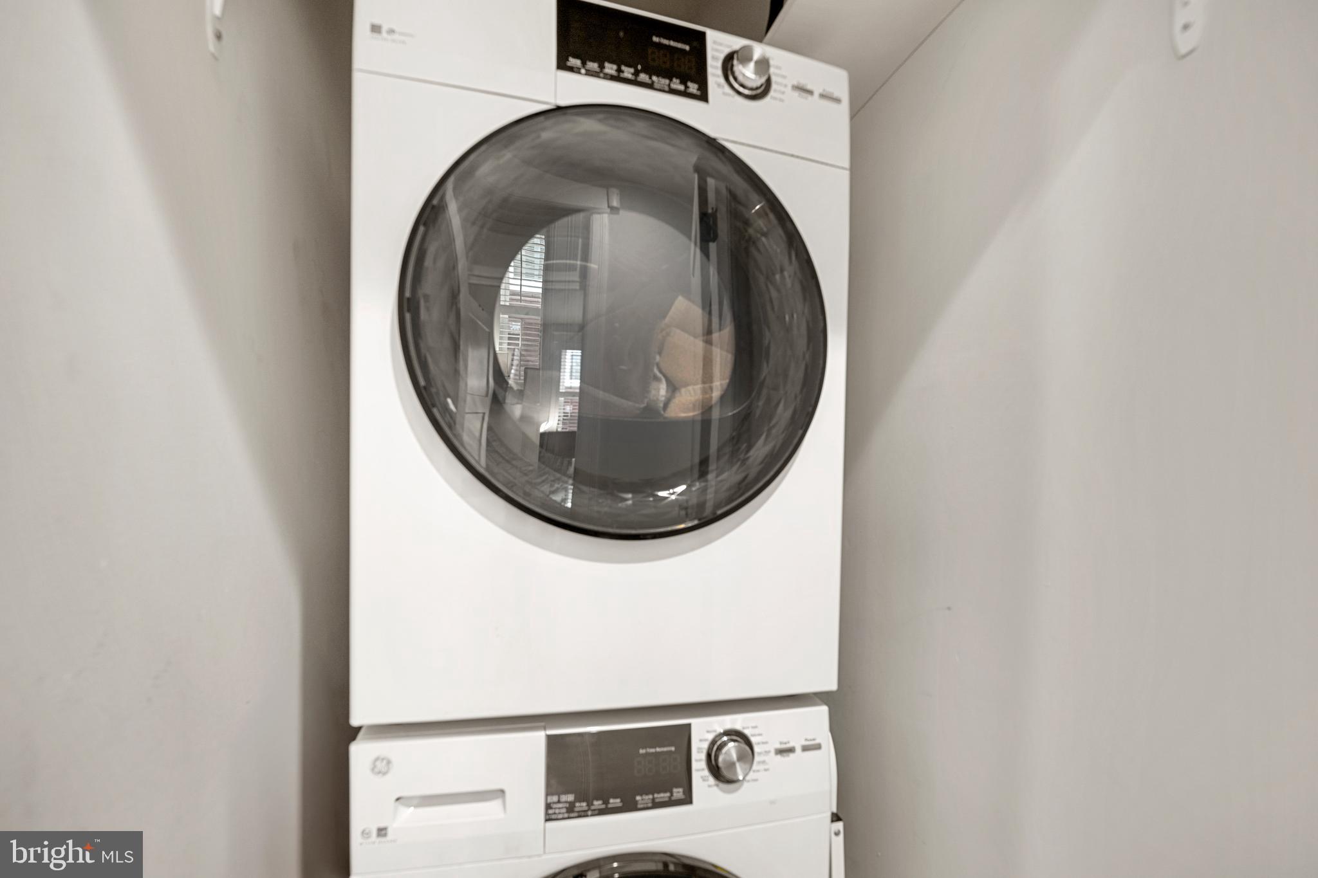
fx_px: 512
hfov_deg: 104.3
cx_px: 659
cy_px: 439
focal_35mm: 14
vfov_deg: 81.2
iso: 100
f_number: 5
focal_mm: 14
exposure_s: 1/5
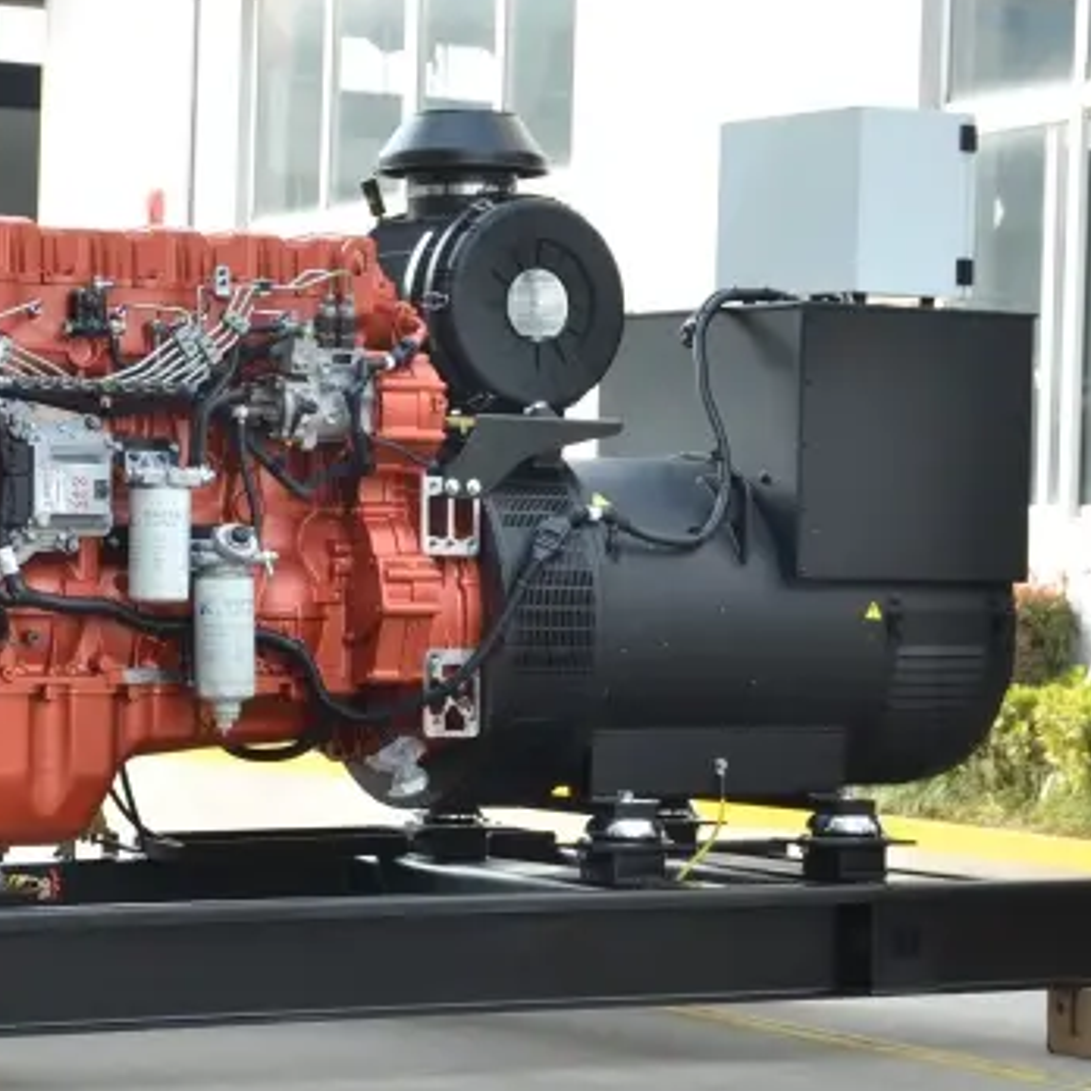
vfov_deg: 14.2
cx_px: 254
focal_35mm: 123
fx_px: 4386
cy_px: 467
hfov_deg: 14.1
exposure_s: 1/100
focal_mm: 42
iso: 100
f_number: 5
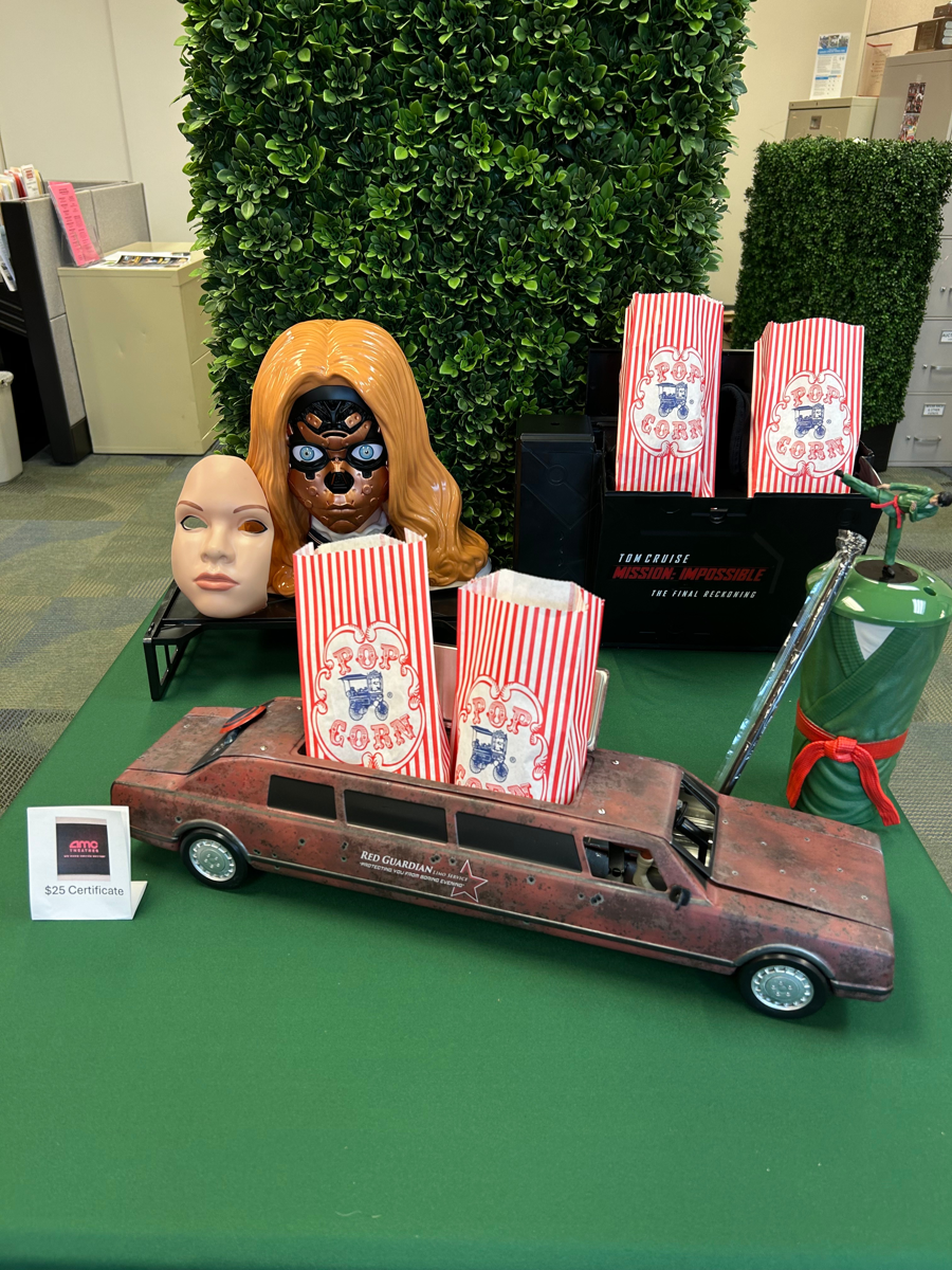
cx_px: 476
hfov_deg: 53.1
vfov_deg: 67.3
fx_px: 953
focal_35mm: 26
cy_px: 635
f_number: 1.5
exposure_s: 1/61
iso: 64
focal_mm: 5.7
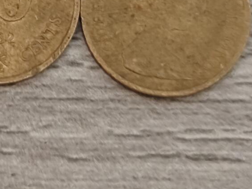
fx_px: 1353
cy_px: -7
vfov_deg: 7.9
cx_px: 112
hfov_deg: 10.6
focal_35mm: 186
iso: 500
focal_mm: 8.7
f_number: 1.9
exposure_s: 1/50
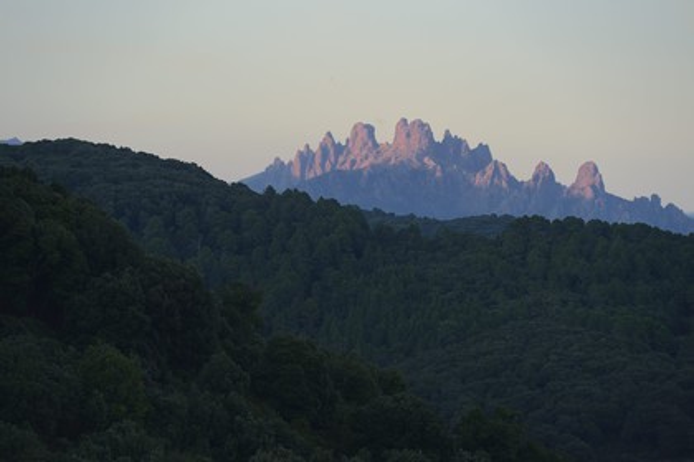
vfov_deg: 6.9
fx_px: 3855
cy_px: 231
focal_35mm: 200
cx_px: 347
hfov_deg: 10.3
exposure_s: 1/160
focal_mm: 200
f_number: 6.3
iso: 800
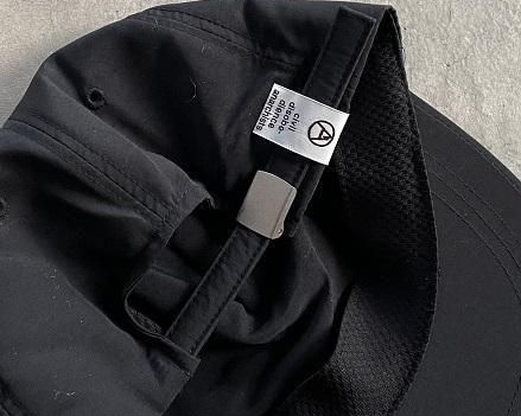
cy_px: 181
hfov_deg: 48.8
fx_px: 570
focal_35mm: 37
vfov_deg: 40.0
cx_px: 209
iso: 400
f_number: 1.6
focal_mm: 4.2
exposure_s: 1/60
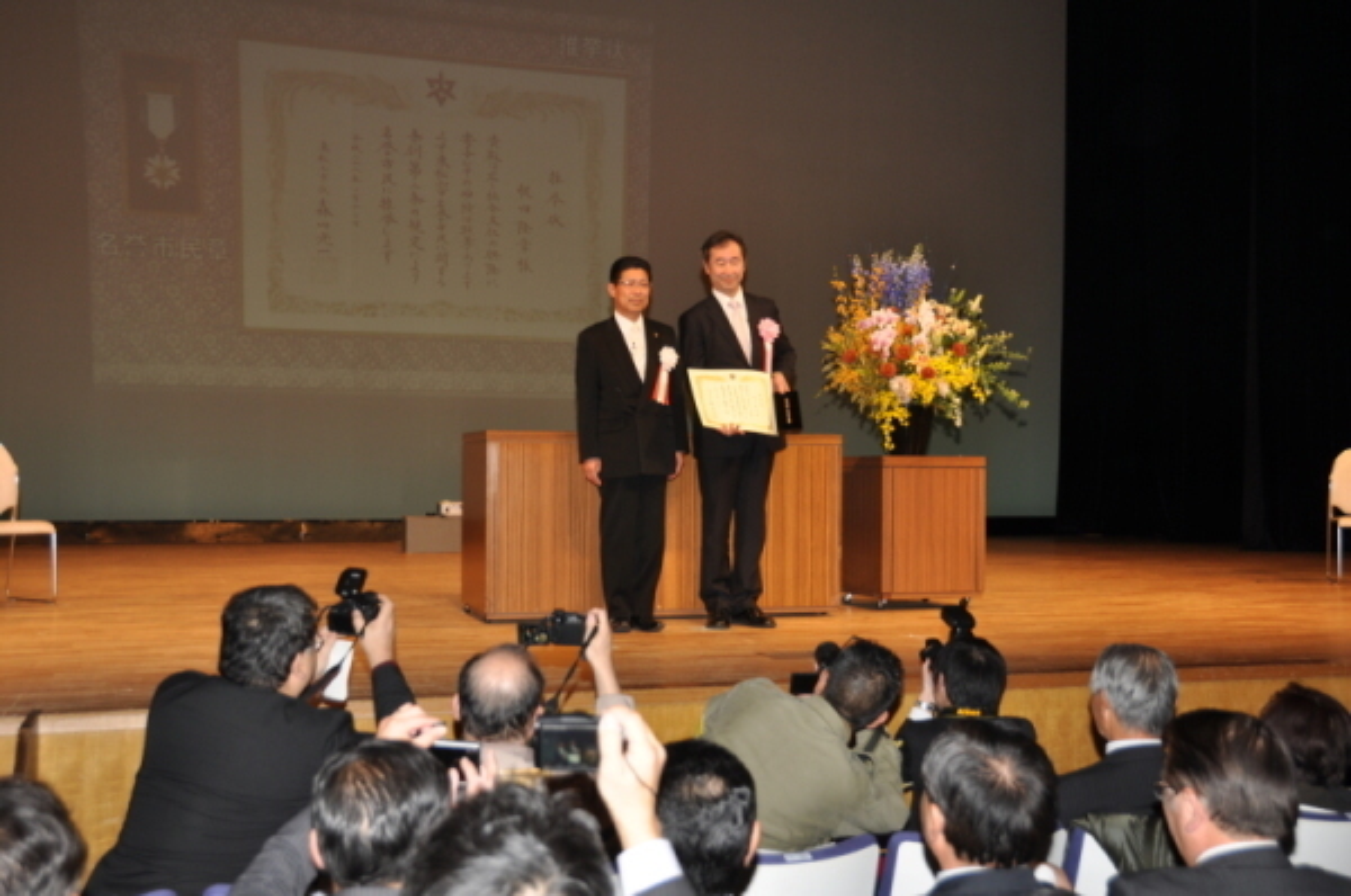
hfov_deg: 48.0
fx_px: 1517
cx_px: 676
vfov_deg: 32.9
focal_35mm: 40
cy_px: 448
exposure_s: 1/60
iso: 200
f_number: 5
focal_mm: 27
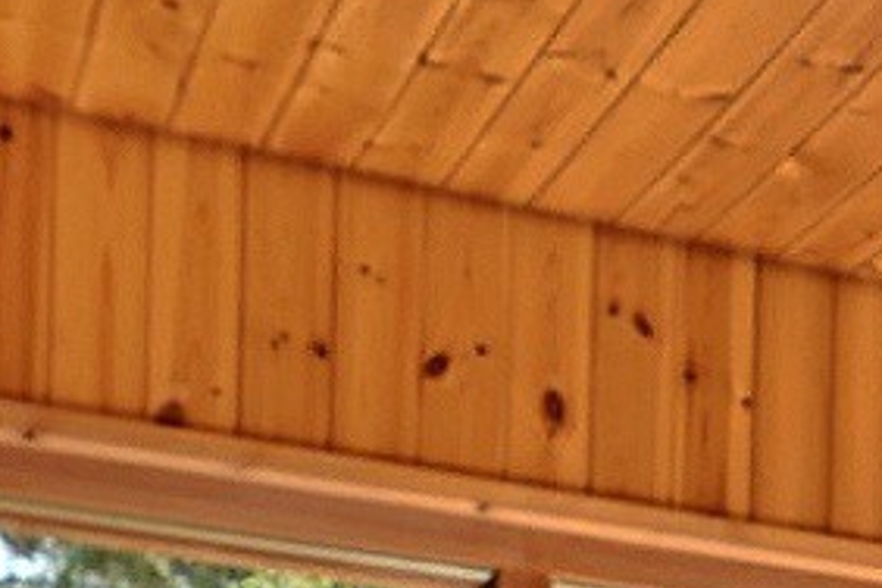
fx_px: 2931
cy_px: 1318
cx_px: 1620
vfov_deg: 10.2
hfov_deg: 14.8
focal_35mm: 120
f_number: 9
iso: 400
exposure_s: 1/2
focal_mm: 11
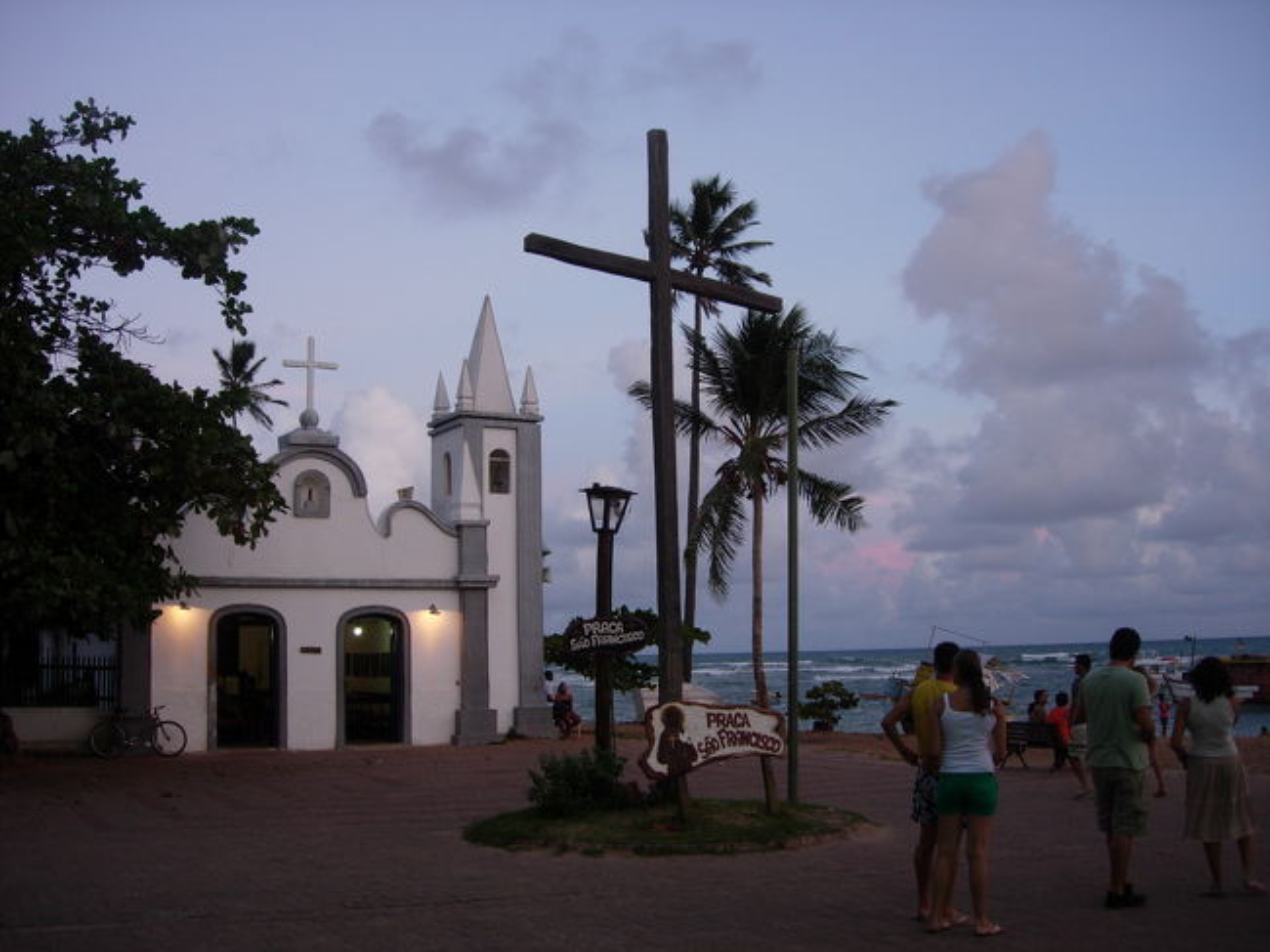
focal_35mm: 38
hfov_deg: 49.0
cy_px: 476
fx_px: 1394
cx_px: 635
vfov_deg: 37.7
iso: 64
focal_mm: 7.8
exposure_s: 1/32.9
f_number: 2.8
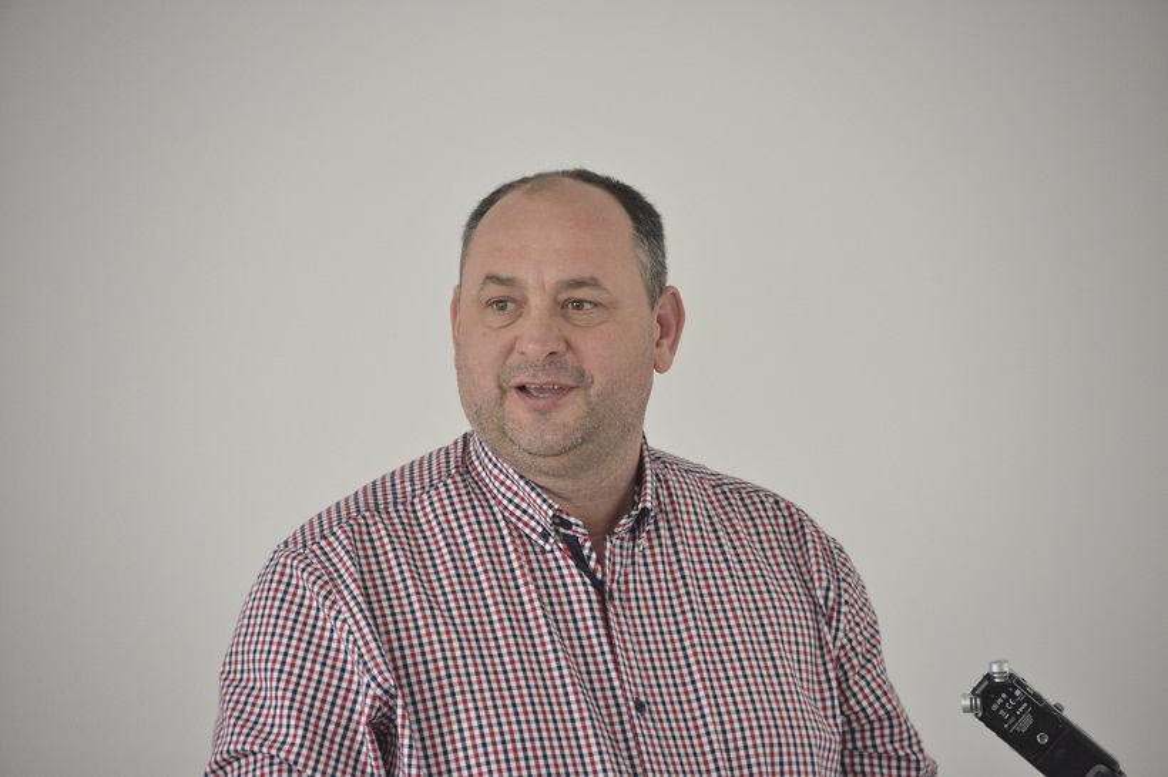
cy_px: 388
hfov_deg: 6.9
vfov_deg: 4.6
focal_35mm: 300
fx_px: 9729
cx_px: 584
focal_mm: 300
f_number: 5.6
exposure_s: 1/125
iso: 6400
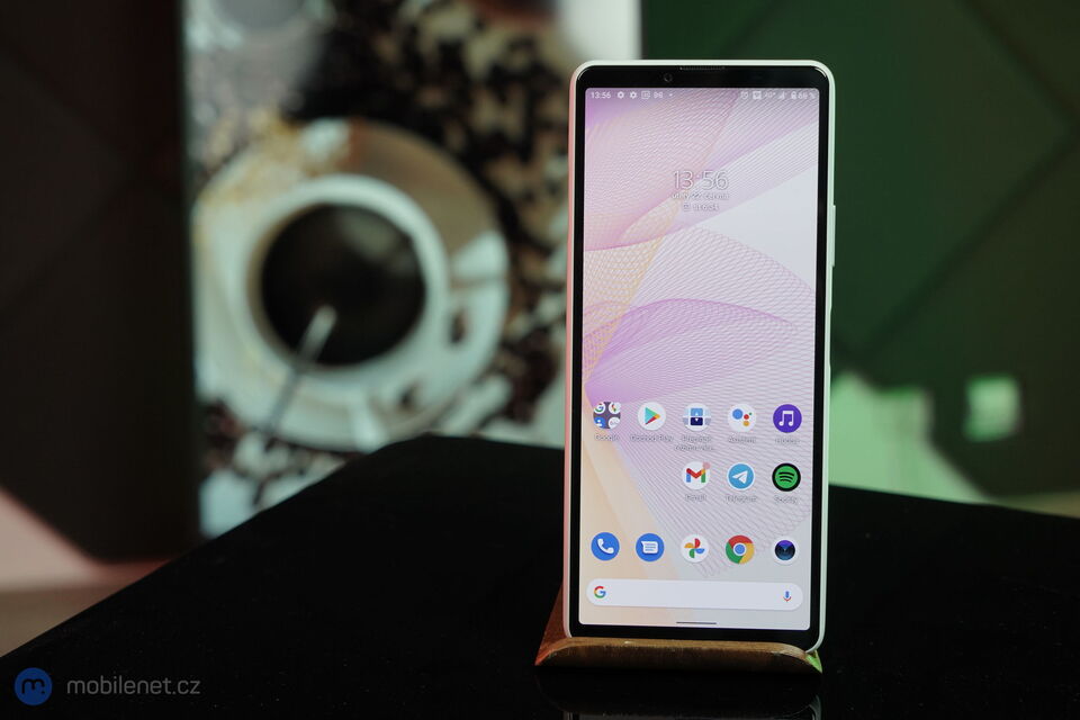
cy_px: 360
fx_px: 1530
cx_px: 540
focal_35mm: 51
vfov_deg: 26.5
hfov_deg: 38.9
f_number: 7.1
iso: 2000
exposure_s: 1/160
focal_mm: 51
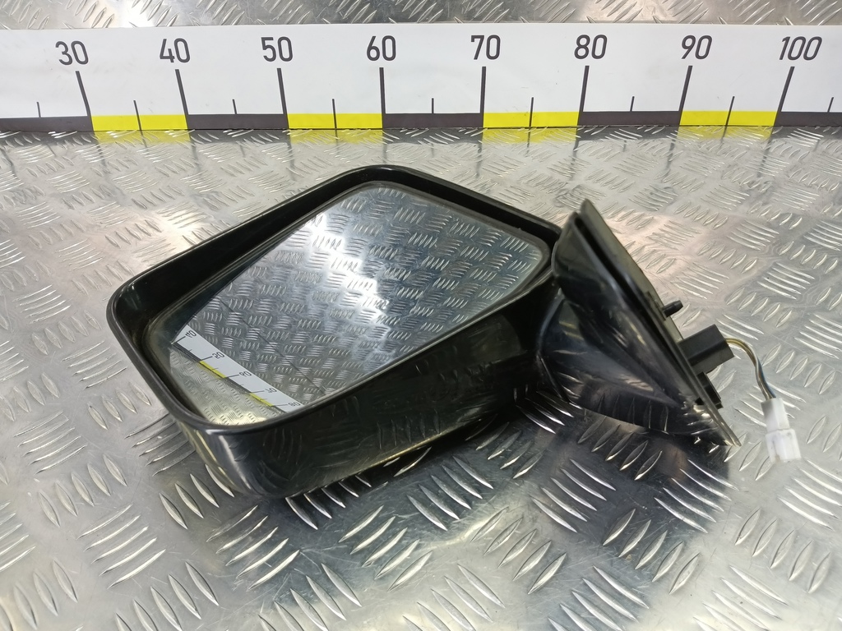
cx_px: 421
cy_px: 316
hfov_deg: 73.9
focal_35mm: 23
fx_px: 559
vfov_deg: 58.9
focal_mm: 4.11
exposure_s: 1/50
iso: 150
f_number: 1.6
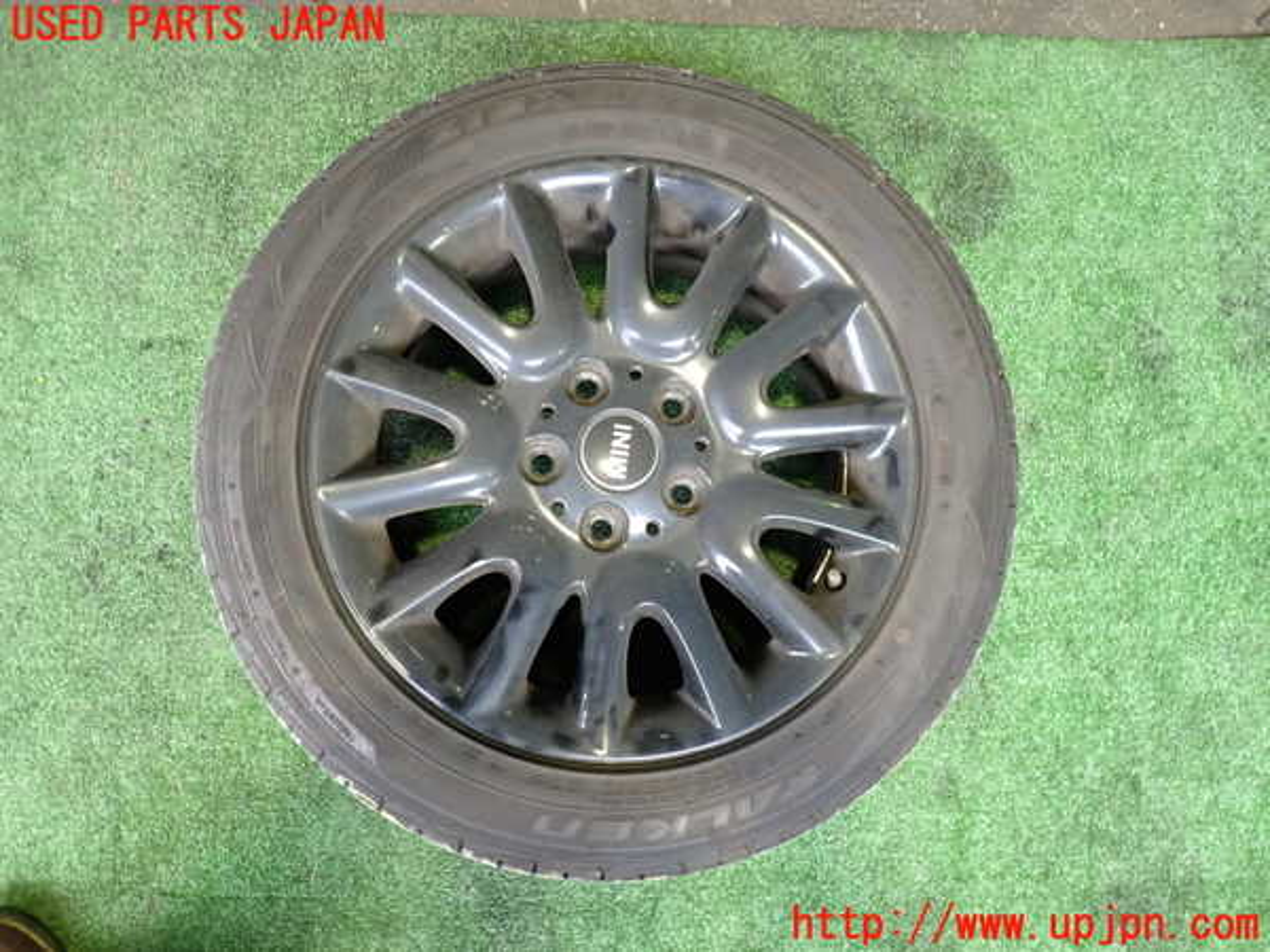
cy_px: 476
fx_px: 1101
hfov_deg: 60.0
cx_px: 635
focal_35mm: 30
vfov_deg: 46.8
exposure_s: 1/30
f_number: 2.3
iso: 400
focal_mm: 5.4
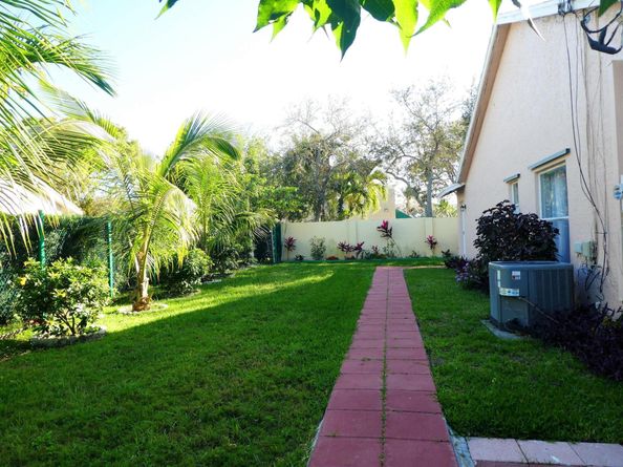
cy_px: 234
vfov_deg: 56.8
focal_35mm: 24
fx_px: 432
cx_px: 312
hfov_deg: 71.6
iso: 80
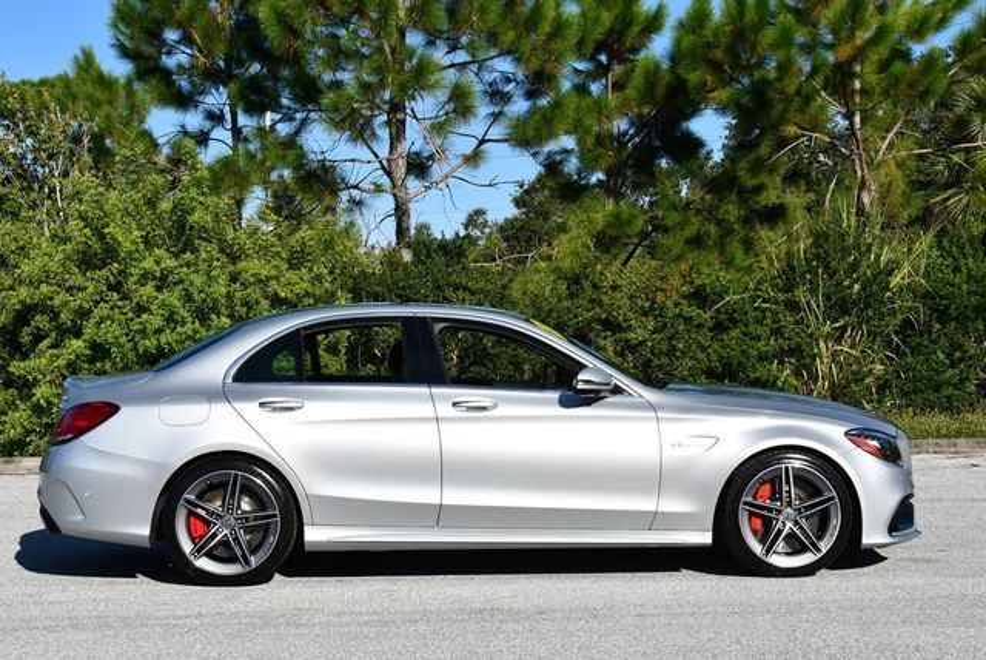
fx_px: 1864
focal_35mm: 68
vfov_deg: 20.1
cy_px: 330
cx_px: 493
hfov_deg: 29.6
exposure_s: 1/400
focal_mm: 34
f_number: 9
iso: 100
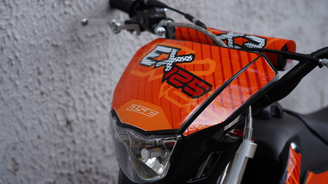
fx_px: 487
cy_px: 99
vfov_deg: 21.4
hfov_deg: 37.2
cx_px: 164
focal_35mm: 56
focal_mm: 53
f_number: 4
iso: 100
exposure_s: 1/160
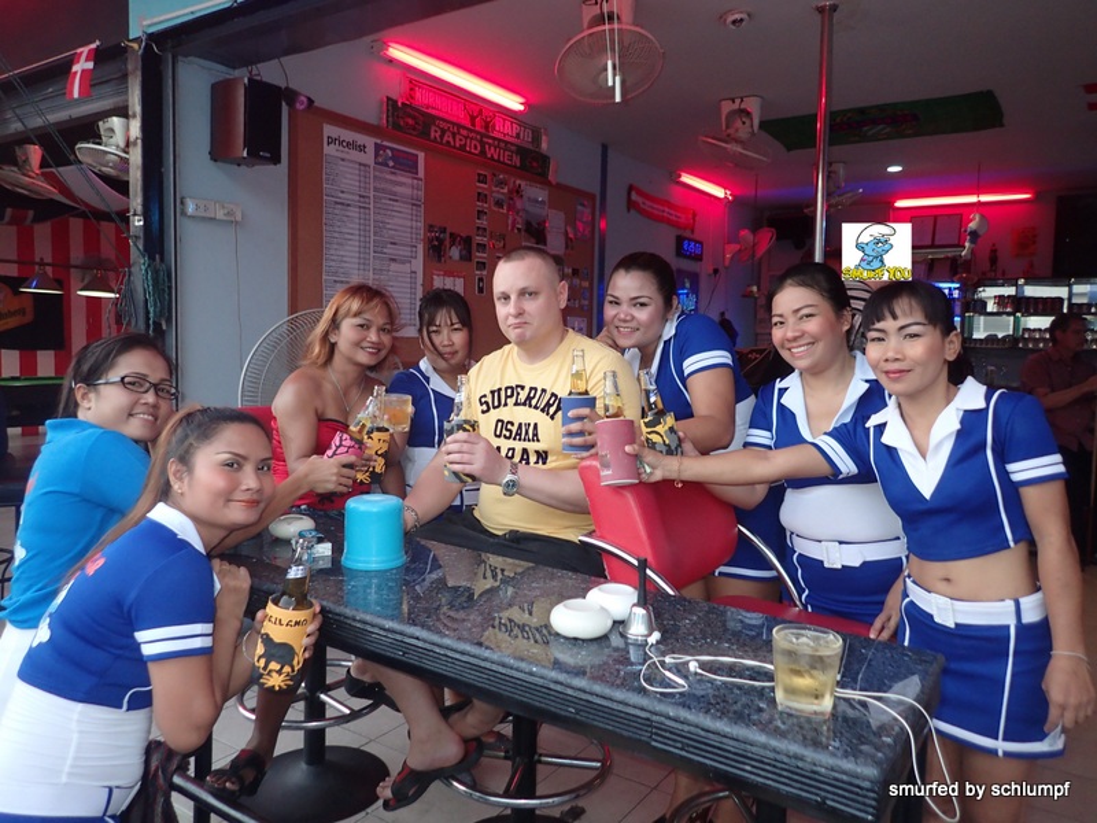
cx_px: 548
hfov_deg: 69.4
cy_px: 412
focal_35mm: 25
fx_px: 792
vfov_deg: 54.9
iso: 250
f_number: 2
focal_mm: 4.5
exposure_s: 1/30
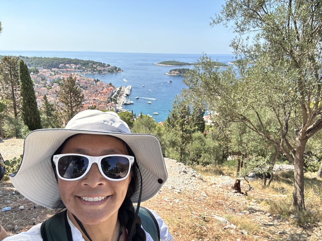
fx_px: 214
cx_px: 161
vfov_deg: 58.9
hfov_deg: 73.9
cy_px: 120
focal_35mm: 23
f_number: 1.9
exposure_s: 1/381
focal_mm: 2.69
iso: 25
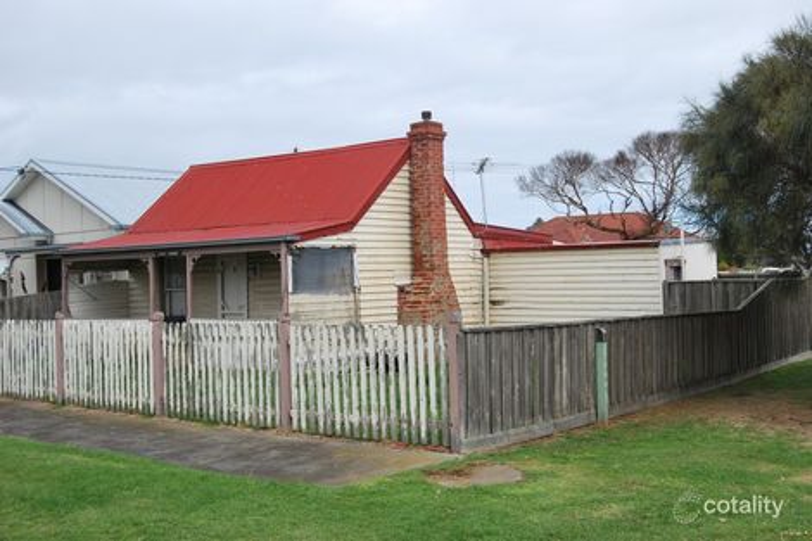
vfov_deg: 34.2
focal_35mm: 39
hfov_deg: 49.6
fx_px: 879
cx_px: 406
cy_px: 270
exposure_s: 1/250
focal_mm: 26
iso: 100
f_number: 8
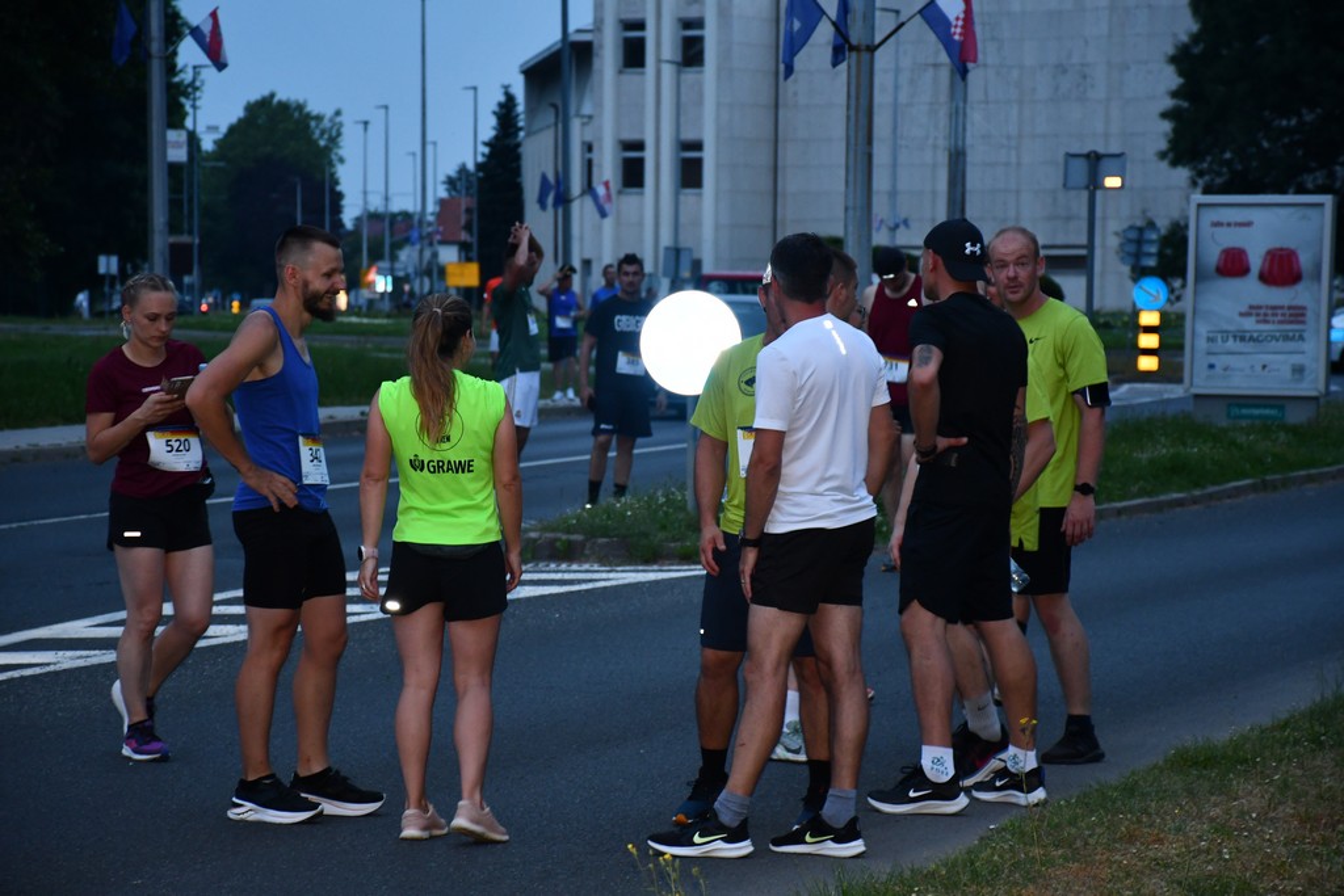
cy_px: 448
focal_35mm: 142
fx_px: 5302
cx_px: 672
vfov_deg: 9.7
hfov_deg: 14.4
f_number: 5.3
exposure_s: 1/60
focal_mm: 95
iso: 1000
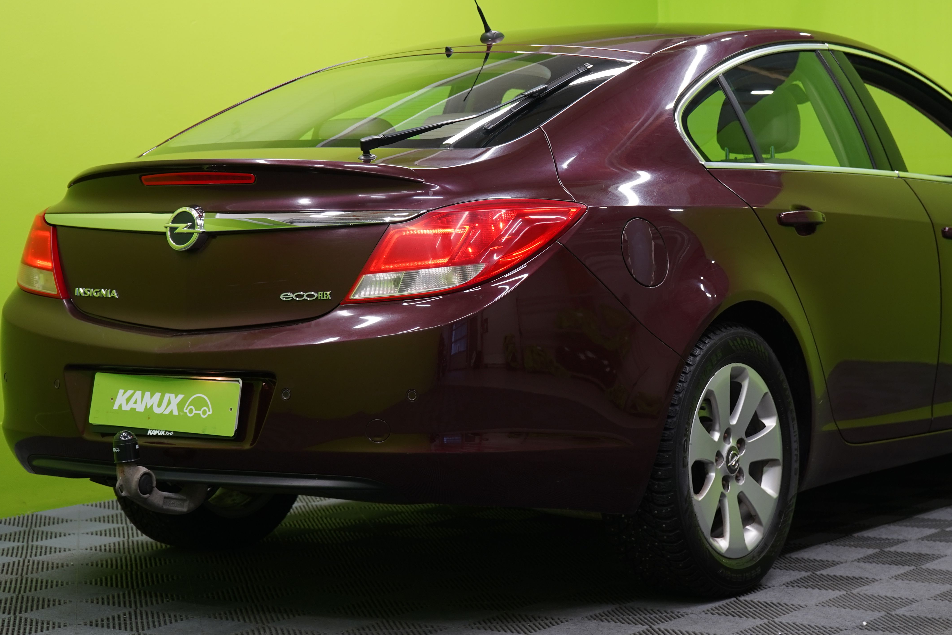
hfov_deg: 24.4
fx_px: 2195
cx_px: 596
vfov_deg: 16.4
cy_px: 221
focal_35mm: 83
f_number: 5.6
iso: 400
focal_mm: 59
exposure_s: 1/25
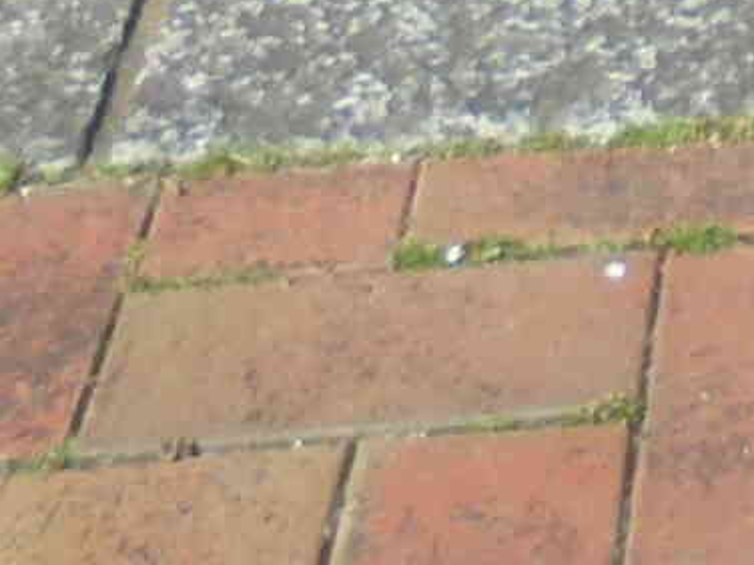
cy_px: -1302
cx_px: 1701
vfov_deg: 7.1
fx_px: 3899
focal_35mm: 179
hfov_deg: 9.9
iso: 100
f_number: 3.5
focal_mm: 4.6
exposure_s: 1/500
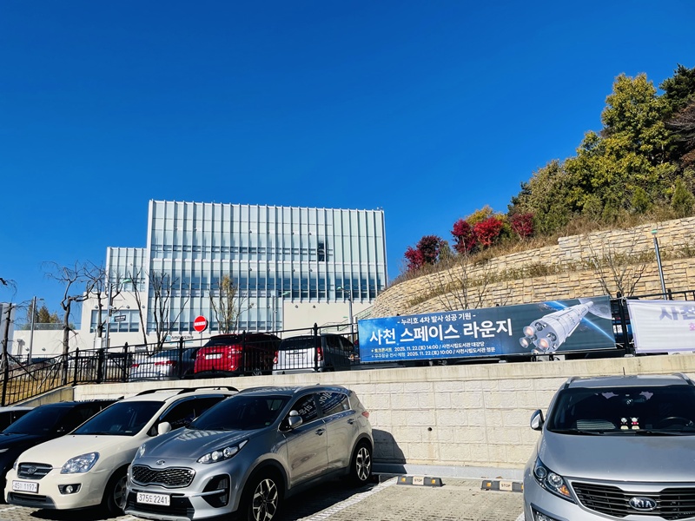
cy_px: 260
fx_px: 522
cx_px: 348
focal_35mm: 26
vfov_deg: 53.1
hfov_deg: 67.3
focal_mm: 4.2
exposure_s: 1/5556
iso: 32
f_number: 1.6
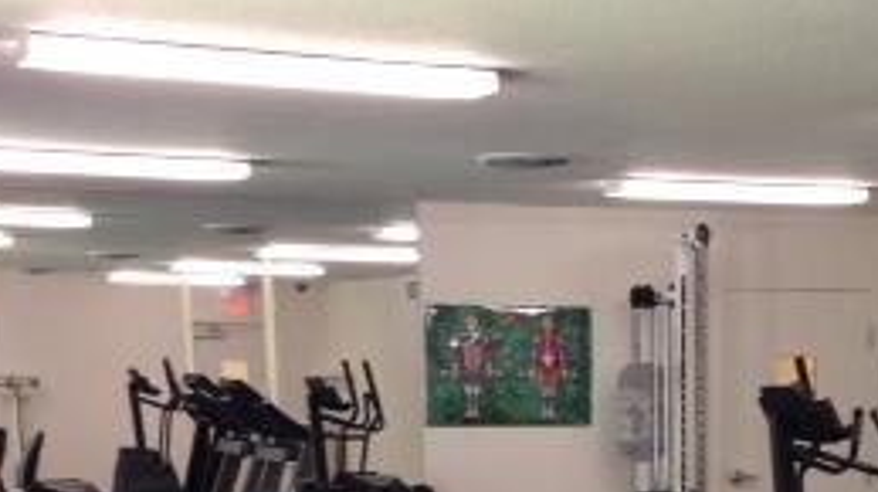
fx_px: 2070
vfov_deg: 12.9
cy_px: 696
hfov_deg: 23.6
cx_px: 681
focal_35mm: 89
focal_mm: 4.13
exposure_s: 1/20
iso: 80
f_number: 2.4
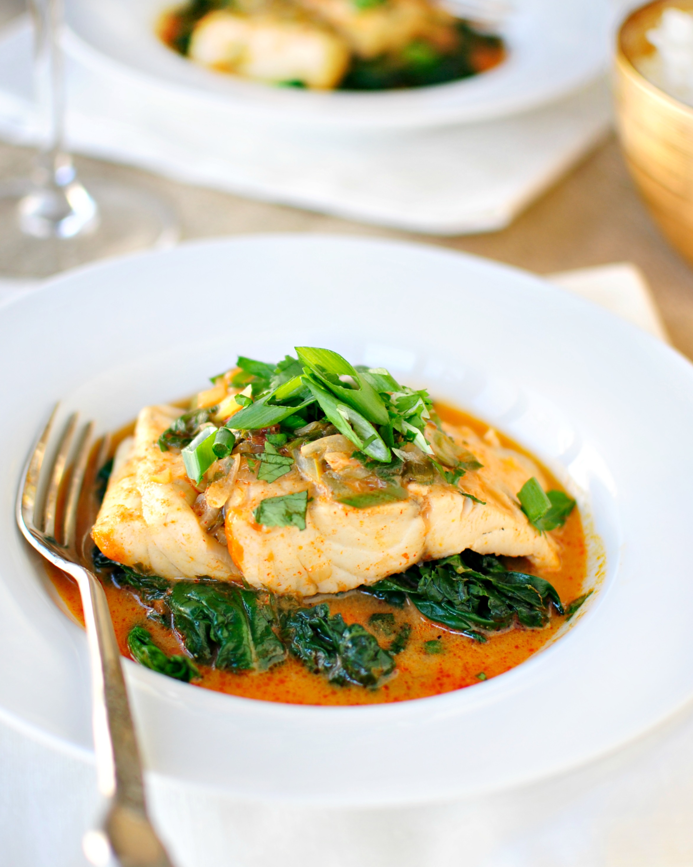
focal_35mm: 63
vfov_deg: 30.2
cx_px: 345
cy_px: 404
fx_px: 1605
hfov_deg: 24.4
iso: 100
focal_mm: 35
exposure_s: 1/100
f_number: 2
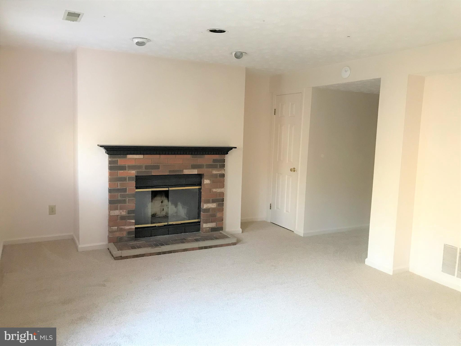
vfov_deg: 49.7
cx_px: 230
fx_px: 373
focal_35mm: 28
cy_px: 173
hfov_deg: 63.4
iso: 100
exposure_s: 1/12
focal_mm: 3.99
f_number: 1.8
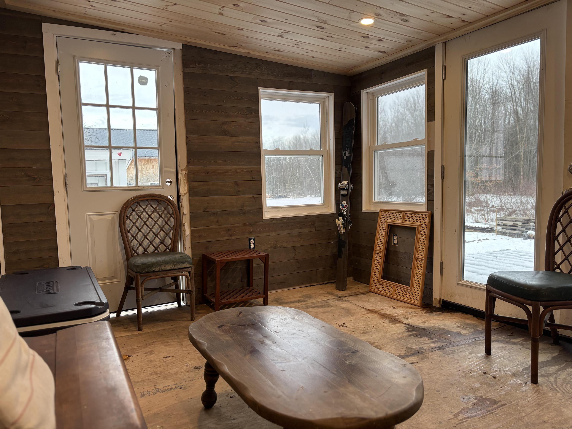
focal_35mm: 26
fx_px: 430
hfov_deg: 67.3
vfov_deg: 53.1
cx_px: 286
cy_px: 214
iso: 100
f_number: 1.6
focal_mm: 5.96
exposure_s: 1/120
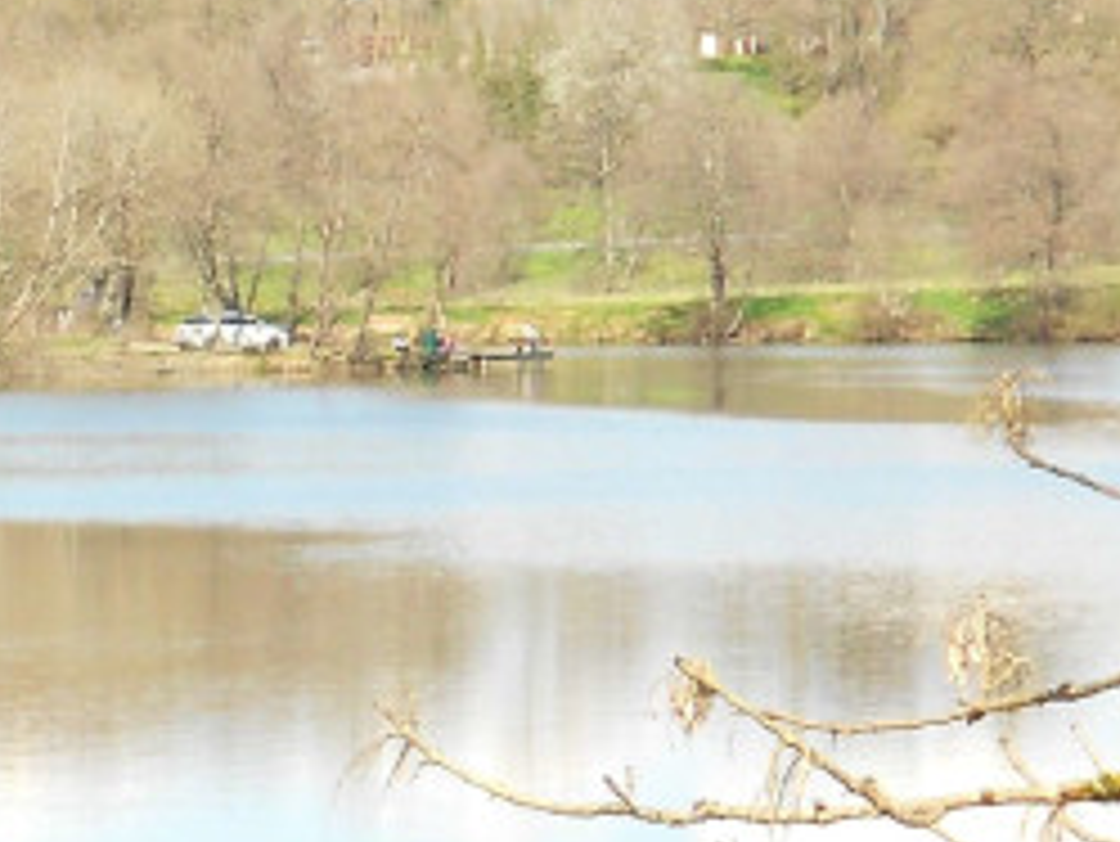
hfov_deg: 7.2
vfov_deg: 5.5
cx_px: -346
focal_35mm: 271
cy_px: 792
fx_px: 8772
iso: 100
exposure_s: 1/200
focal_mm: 11.6
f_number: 5.3
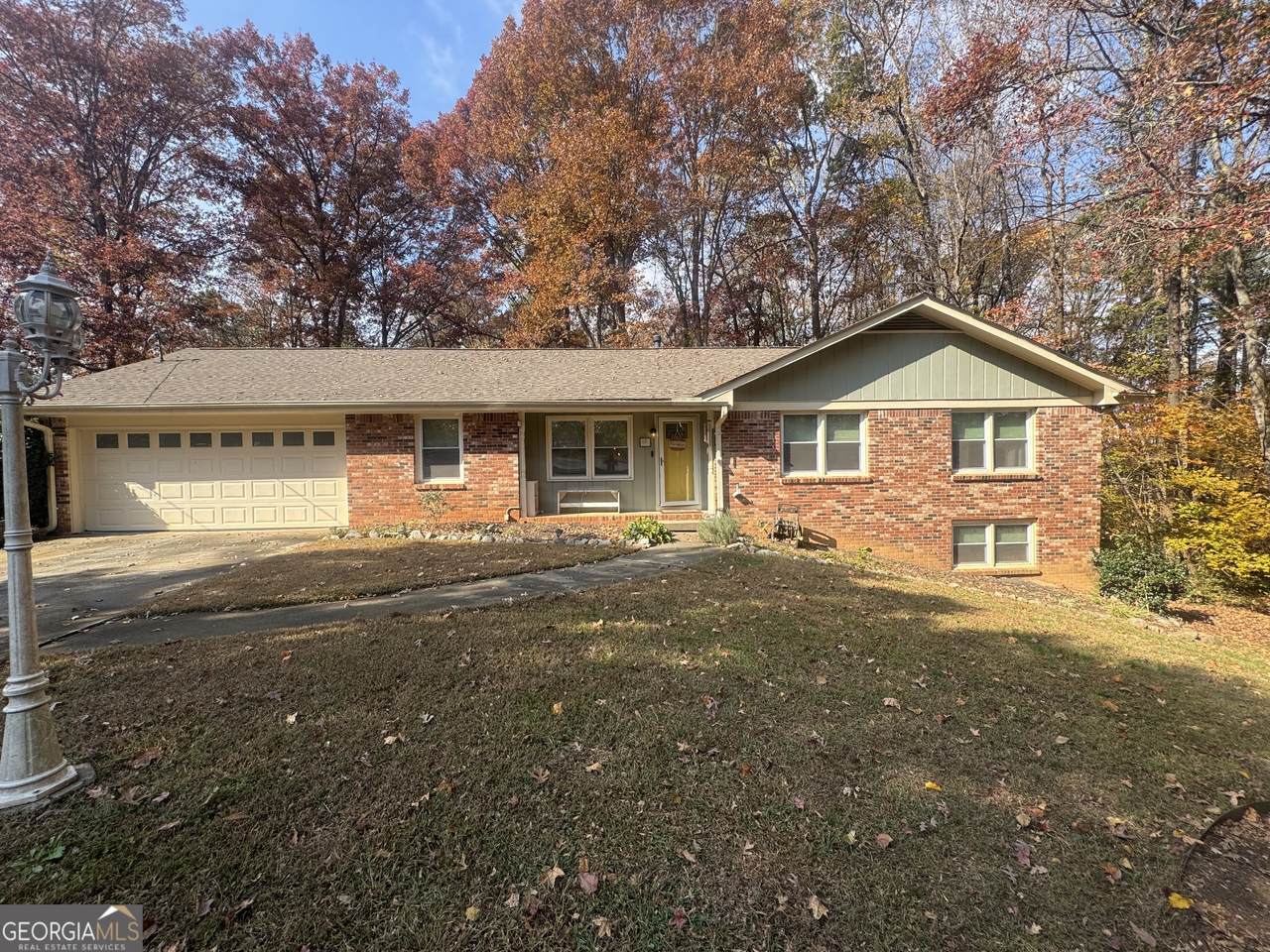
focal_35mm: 14
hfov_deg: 102.1
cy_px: 476
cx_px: 635
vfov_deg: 85.7
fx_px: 514
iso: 40
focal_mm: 2.22
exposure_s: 1/713
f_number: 2.2
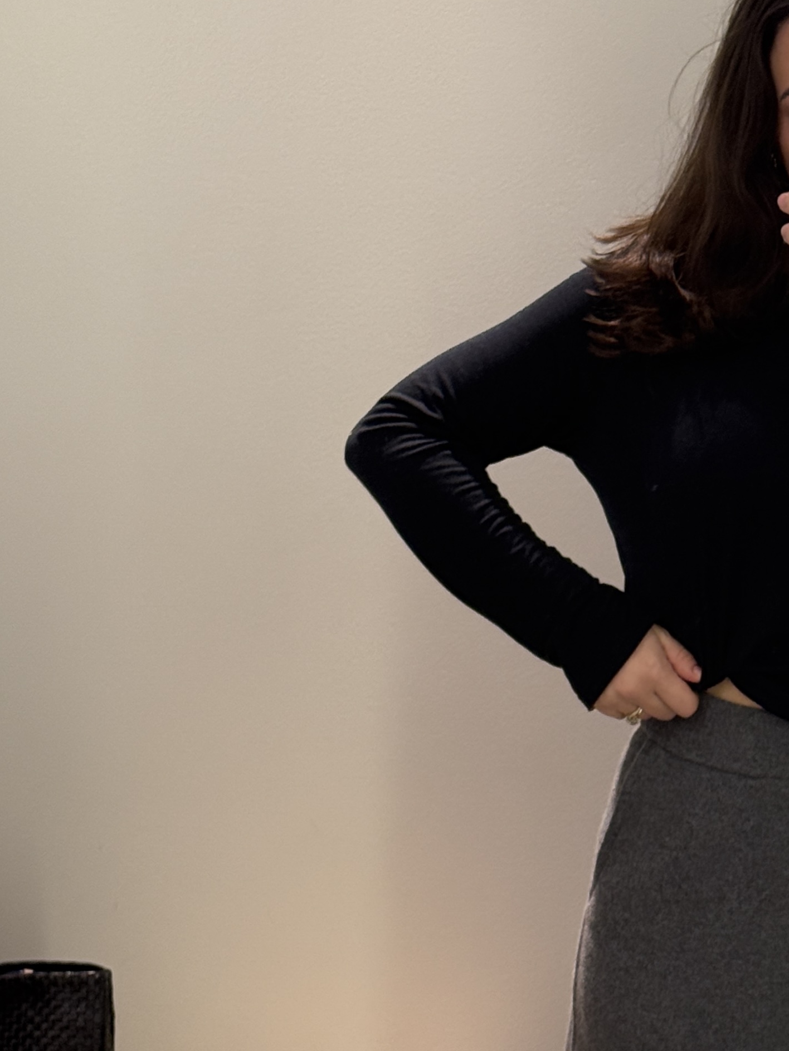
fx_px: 2948
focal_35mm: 97
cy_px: 973
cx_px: 779
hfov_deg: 15.0
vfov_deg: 19.8
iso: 160
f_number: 1.78
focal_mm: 6.76
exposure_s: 1/120
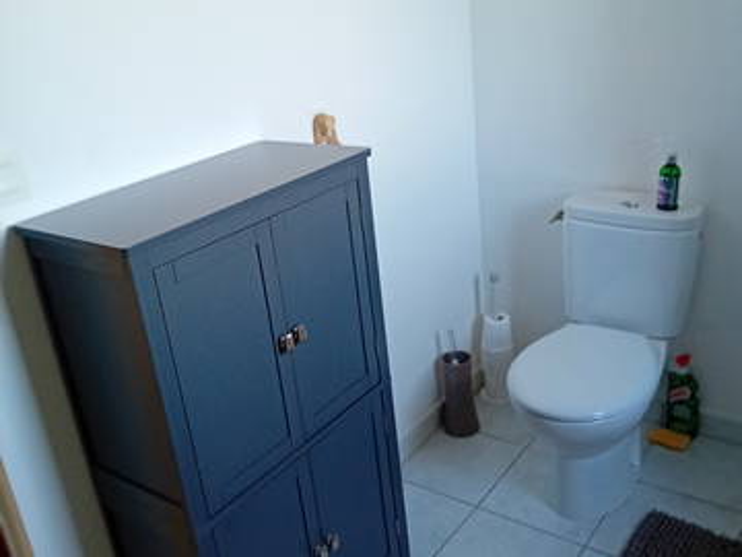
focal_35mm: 28
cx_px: 371
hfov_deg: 63.4
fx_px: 600
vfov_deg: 49.7
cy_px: 278
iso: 320
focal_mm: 3.38
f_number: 2.8
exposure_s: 1/25
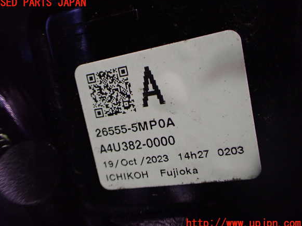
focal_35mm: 31
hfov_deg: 58.4
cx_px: 148
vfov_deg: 45.4
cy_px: 113
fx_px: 270
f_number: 2.3
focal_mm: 5.4
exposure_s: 1/50
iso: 800
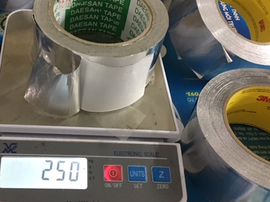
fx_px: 366
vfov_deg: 30.9
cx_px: 79
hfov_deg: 39.7
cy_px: 101
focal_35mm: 47
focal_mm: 4.15
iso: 100
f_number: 2.2
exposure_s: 1/8
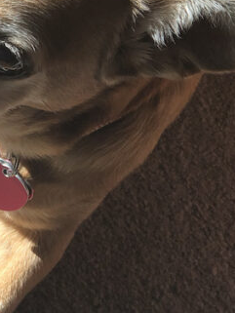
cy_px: 87
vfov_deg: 10.8
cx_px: -12
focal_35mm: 182
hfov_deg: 8.1
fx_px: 1646
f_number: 2.8
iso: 20
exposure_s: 1/121
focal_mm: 6.6
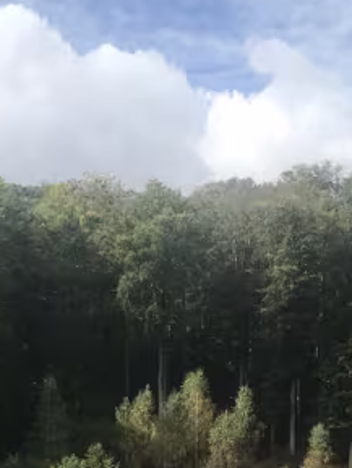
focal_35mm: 93
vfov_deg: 19.3
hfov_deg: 15.9
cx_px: 225
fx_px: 1260
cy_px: 623
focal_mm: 3.99
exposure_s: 1/1742
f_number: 1.8
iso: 20
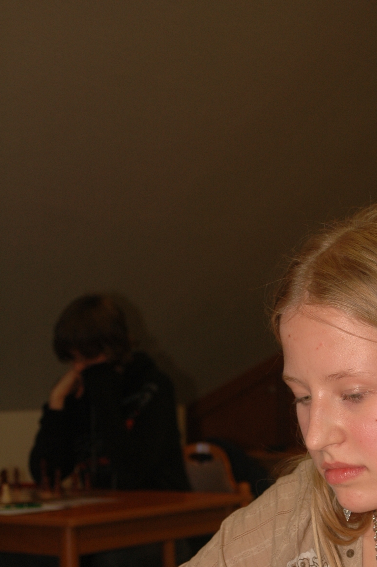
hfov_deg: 13.3
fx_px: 1605
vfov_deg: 19.7
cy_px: 487
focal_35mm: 102
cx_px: 327
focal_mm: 38
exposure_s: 1/60
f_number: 5
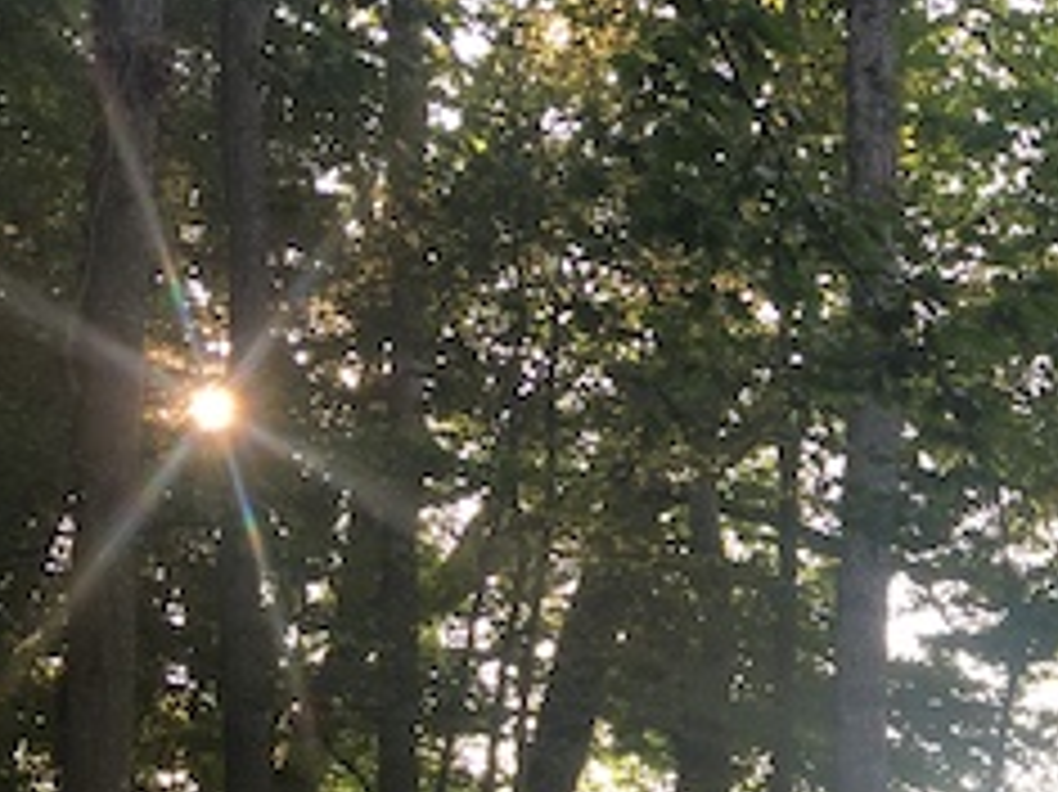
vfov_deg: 18.4
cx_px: 1297
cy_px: 702
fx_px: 2413
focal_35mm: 79
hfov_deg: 22.6
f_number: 2.2
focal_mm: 4.15
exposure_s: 1/100
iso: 32
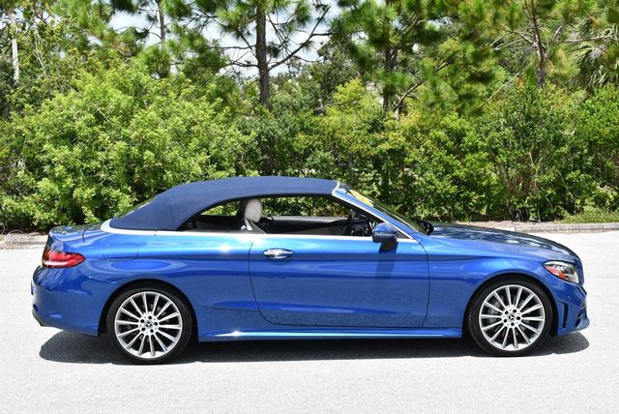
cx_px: 310
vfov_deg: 23.4
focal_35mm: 58
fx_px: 998
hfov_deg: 34.5
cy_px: 207
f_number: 8
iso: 110
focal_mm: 29
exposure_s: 1/250
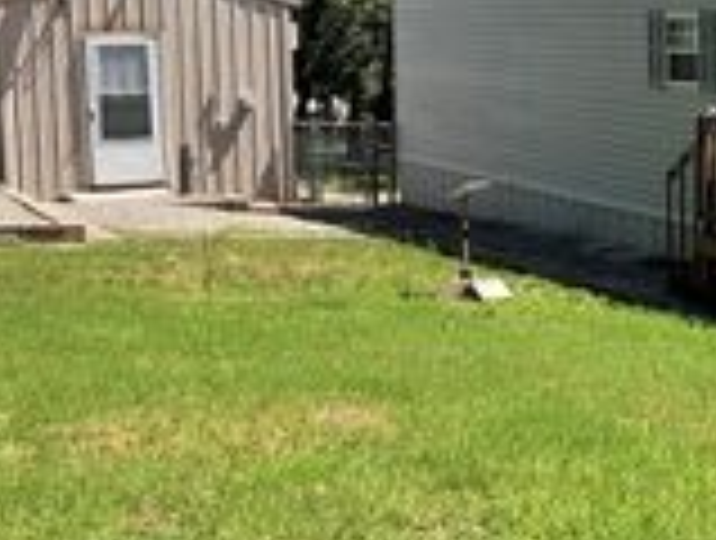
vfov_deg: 16.3
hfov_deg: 19.7
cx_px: 946
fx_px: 1887
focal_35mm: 91
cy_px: 187
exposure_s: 1/1451
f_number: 1.8
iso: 16
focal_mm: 3
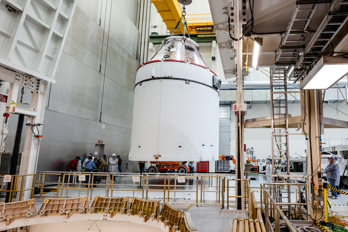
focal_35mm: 19
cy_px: 131
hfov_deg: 84.1
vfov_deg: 64.3
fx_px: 184
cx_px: 230
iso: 800
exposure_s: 1/60
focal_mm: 14
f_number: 5
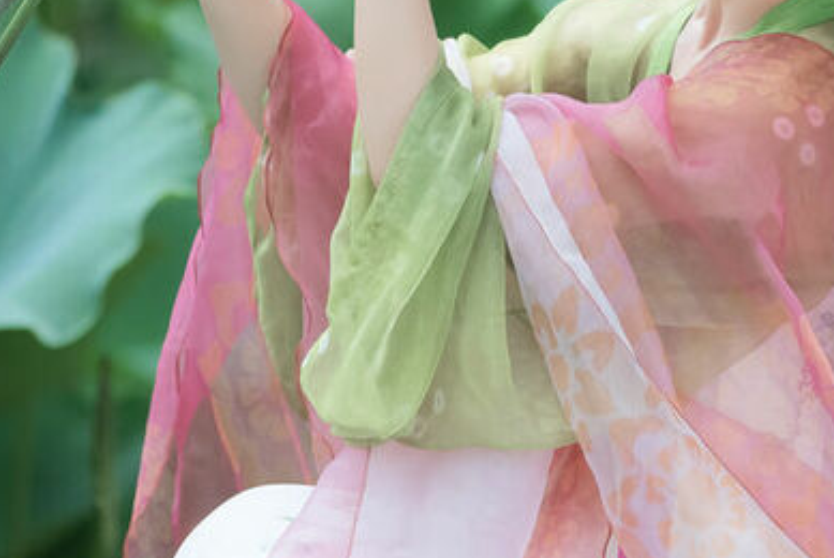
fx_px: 10317
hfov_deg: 4.6
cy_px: 157
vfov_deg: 3.1
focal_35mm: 445
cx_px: 482
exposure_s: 1/640
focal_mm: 165
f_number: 2.8
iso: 320
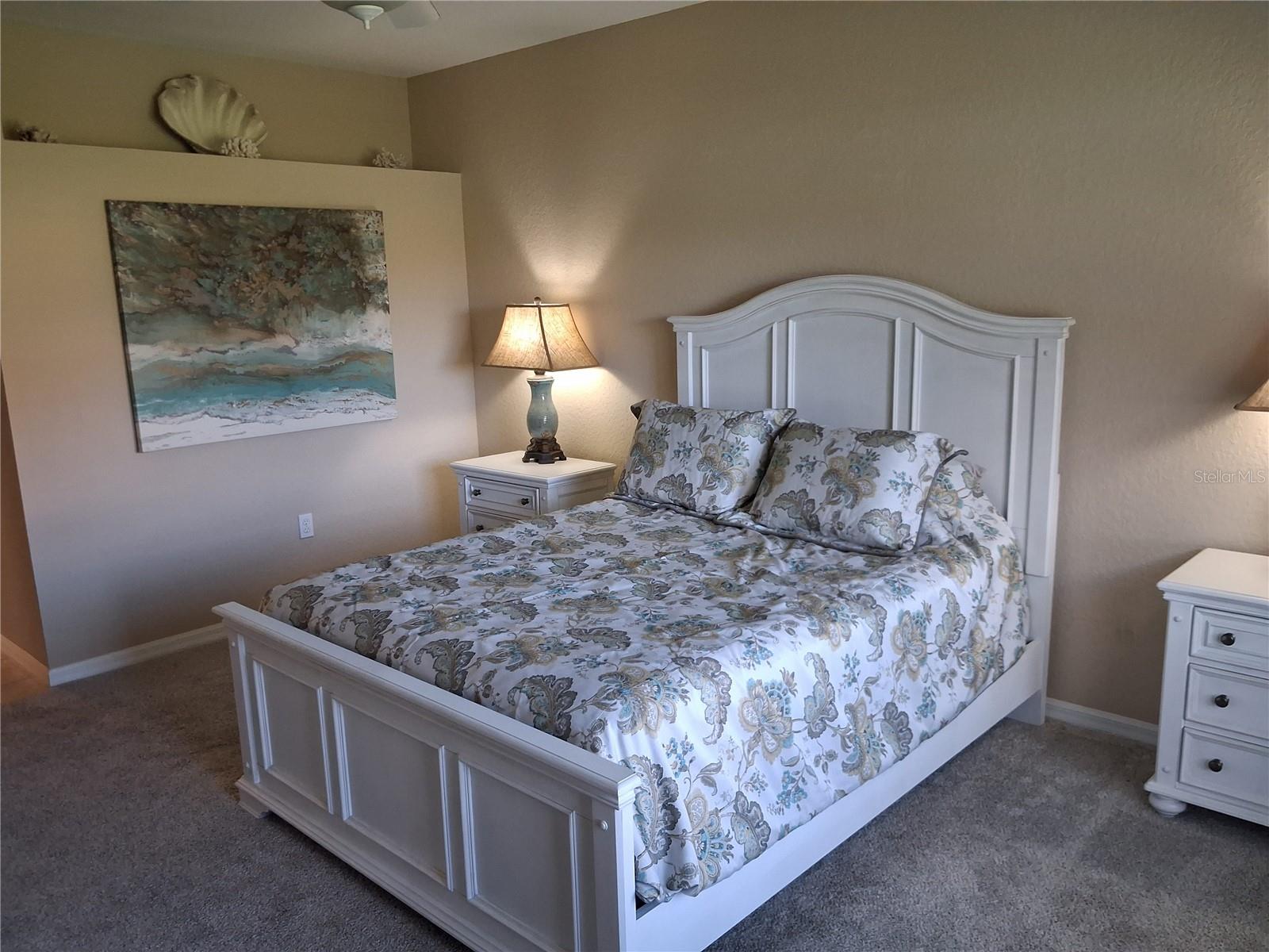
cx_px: 634
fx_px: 990
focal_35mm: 27
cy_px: 476
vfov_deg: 51.4
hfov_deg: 65.3
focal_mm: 4
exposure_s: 1/120
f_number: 1.8
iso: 400
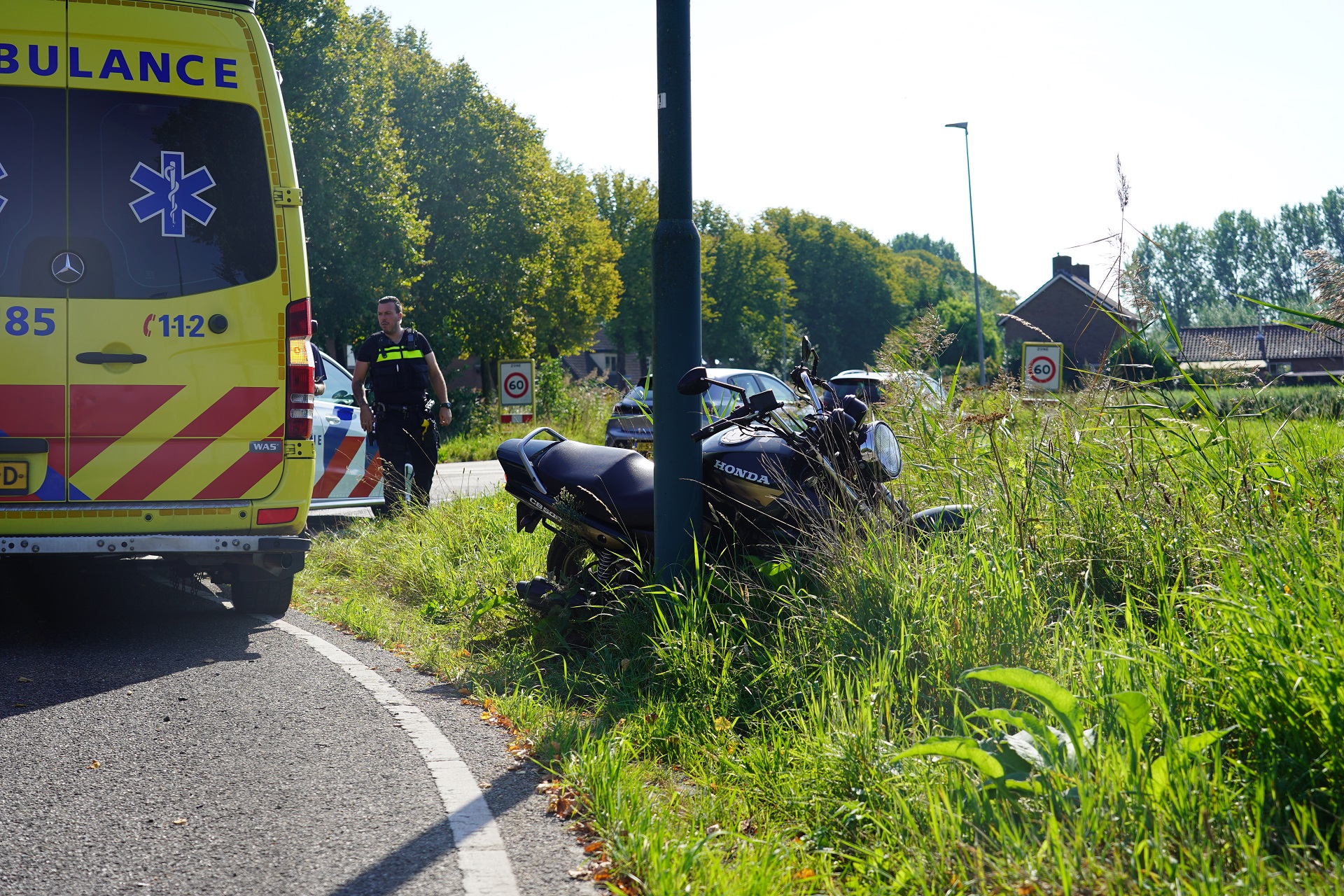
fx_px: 1867
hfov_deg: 39.6
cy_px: 448
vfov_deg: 27.0
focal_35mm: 50
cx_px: 672
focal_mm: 50
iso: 100
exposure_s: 1/400
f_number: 5
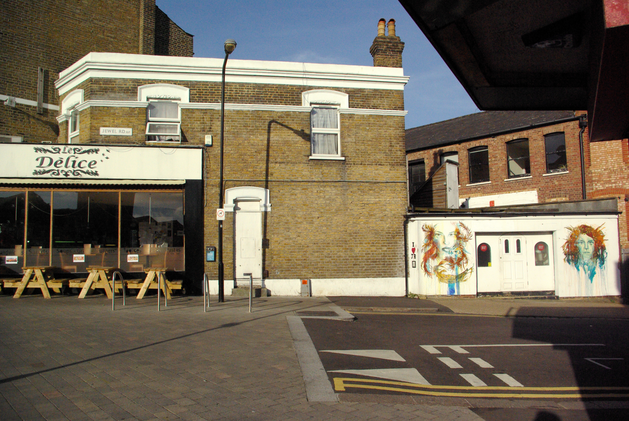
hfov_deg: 67.3
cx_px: 314
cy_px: 210
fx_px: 472
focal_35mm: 27
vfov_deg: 48.0
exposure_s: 1/3200
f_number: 11
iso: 1600
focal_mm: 18
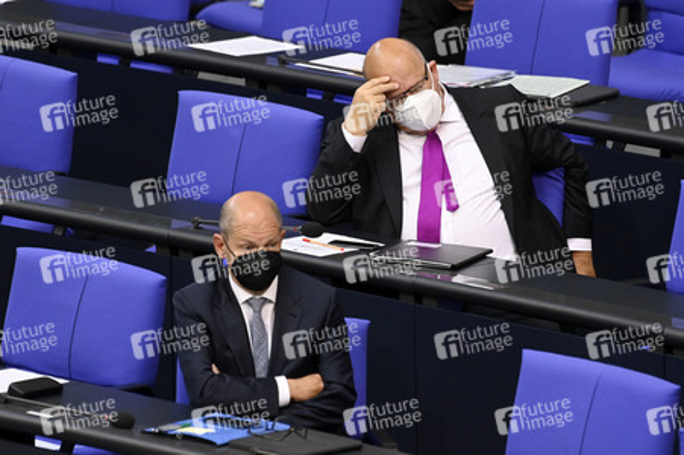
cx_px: 342
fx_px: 7215
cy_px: 228
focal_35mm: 380
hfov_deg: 5.4
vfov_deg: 3.6
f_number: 5.6
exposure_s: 1/250
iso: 5000
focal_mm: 380
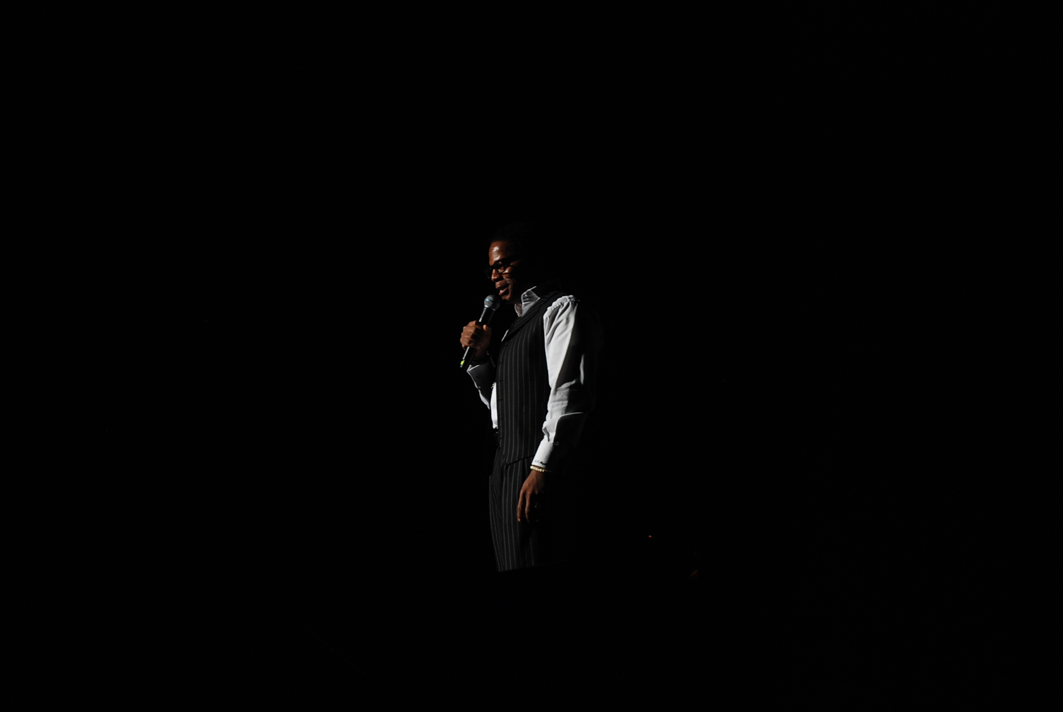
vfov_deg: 16.6
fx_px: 2439
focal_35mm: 82
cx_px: 532
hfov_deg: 24.6
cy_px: 356
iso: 400
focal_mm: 55
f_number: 5.6
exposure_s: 1/50
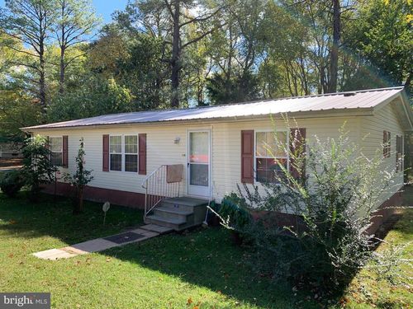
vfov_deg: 53.1
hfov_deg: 67.3
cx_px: 206
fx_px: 310
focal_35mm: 26
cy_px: 154
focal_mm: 4.25
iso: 25
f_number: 1.8
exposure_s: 1/415
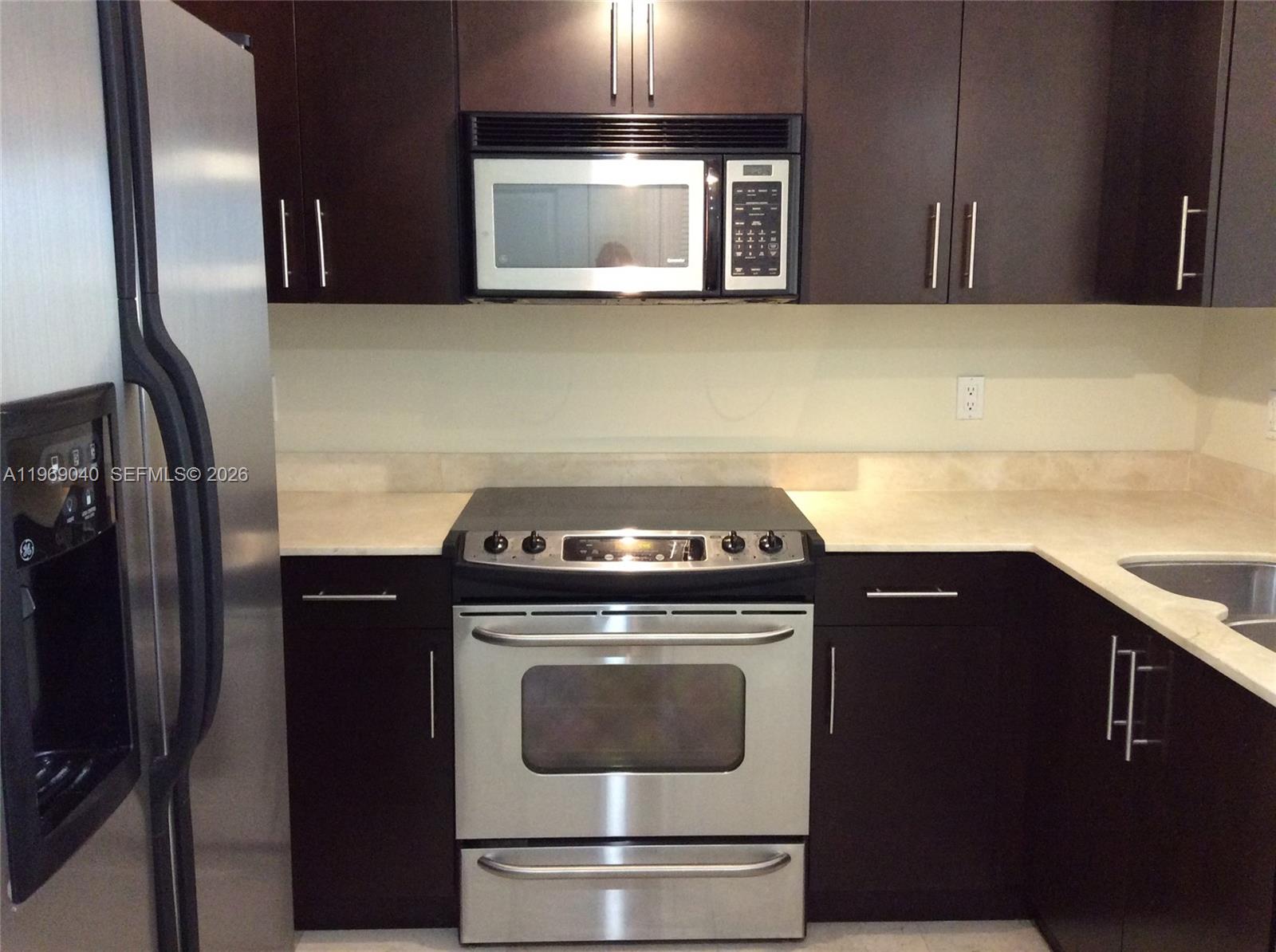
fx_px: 1177
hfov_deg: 56.9
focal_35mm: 32
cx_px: 638
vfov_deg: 44.0
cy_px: 476
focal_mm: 3.3
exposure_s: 1/24
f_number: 2.4
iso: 200
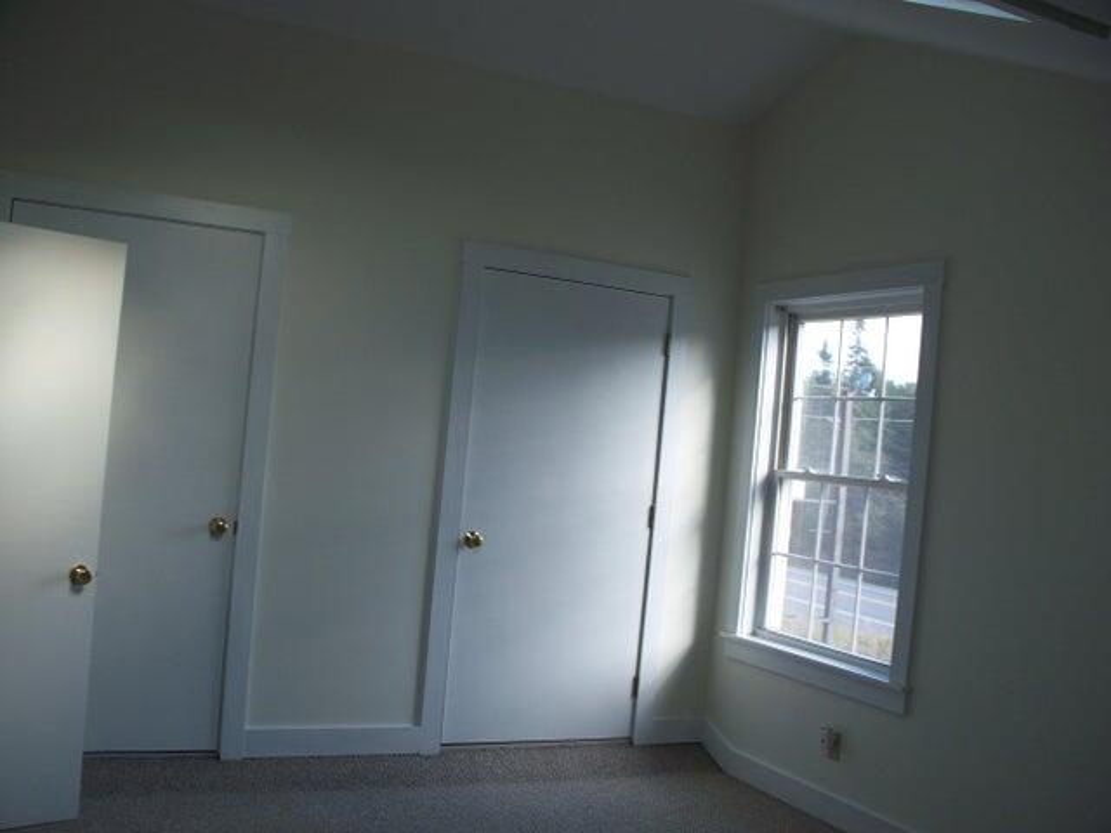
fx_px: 1155
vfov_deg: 39.7
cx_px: 556
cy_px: 416
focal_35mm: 36
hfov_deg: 51.4
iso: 80
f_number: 2.8
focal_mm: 7.54
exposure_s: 1/60
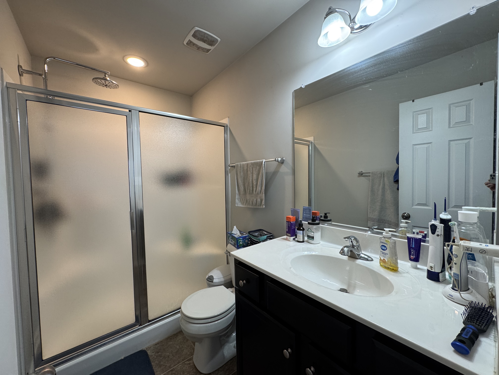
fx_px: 202
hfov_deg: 102.1
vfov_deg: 85.7
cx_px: 250
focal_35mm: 14
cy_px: 188
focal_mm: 2.22
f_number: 2.2
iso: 160
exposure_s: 1/120
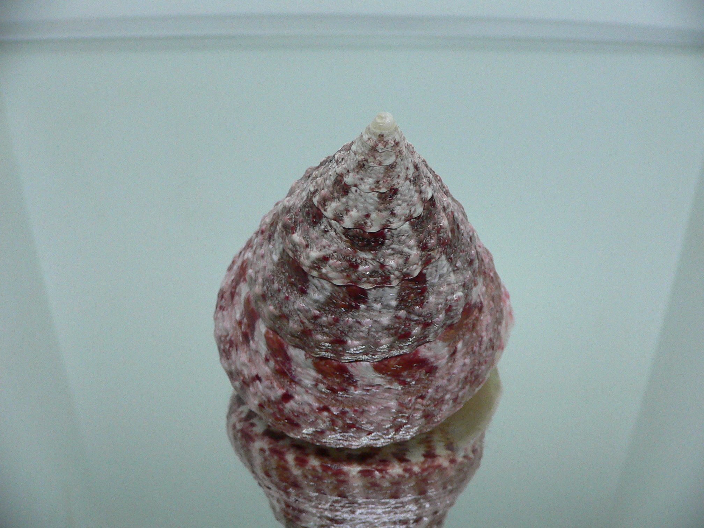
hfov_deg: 52.6
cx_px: 352
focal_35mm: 35
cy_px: 264
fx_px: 712
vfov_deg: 40.7
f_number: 2.8
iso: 200
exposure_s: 1/50
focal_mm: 4.6
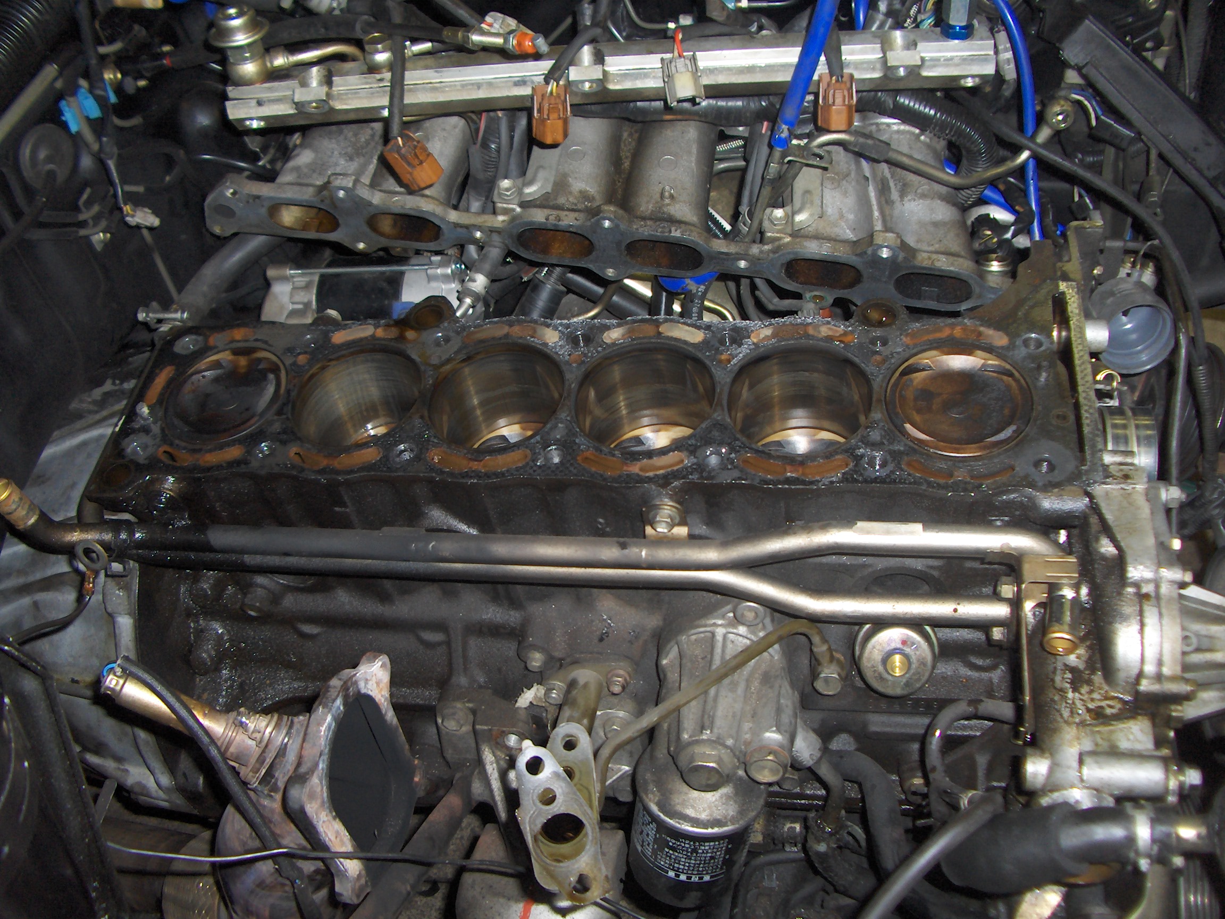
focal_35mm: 35
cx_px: 612
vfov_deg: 40.7
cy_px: 460
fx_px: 1239
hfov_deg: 52.6
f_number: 2.6
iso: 100
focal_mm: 5.8
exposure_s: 1/60
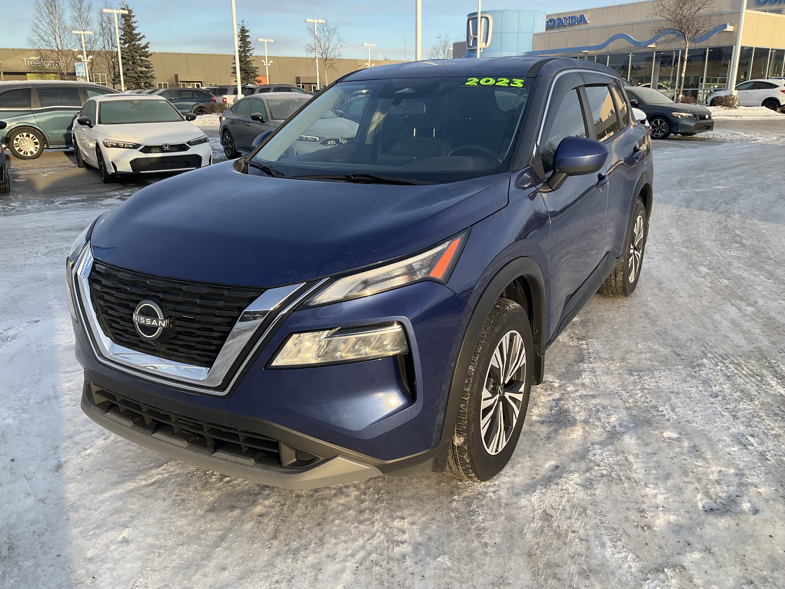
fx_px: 658
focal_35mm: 29
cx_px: 392
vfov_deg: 48.2
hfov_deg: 61.7
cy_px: 294
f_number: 1.8
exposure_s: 1/335
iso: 25
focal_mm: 3
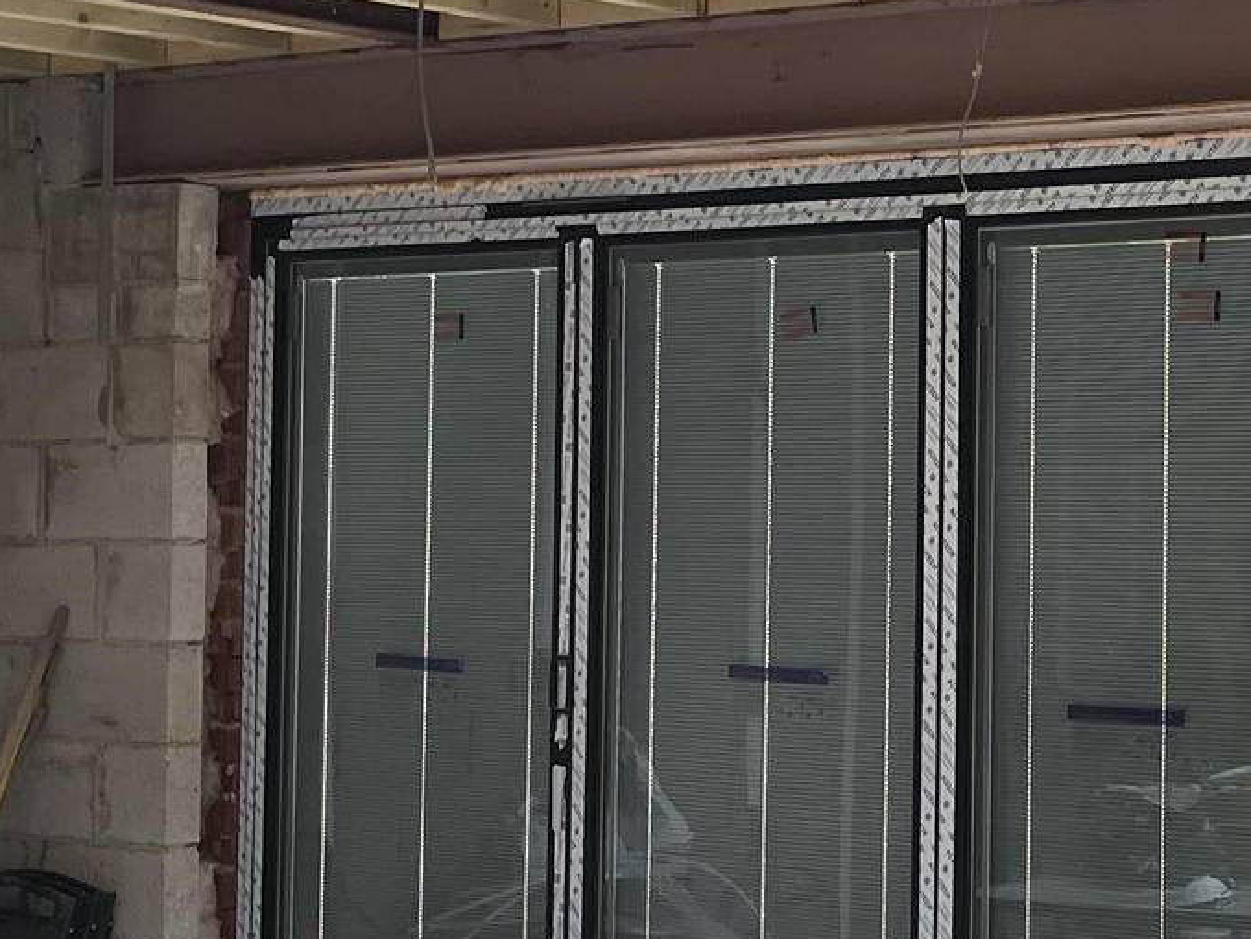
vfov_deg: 16.1
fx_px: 3326
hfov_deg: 20.7
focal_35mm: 92
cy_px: 352
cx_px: 1207
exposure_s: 1/121
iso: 80
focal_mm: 5.1
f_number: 1.6
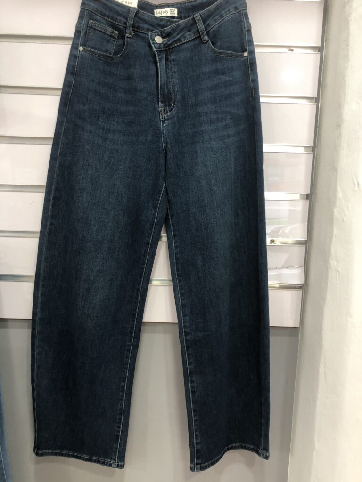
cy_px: 241
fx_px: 390
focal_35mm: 28
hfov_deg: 49.7
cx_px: 181
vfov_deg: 63.4
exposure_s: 1/17
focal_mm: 3.99
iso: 50
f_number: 1.8
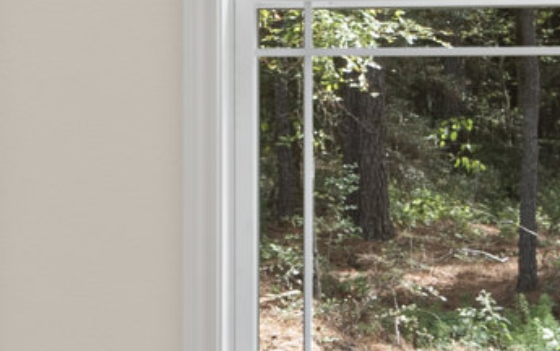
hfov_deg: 13.4
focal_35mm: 136
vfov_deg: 9.6
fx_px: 2077
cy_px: 146
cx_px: -536
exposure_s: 1/30
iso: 160
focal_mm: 16
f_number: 2.8
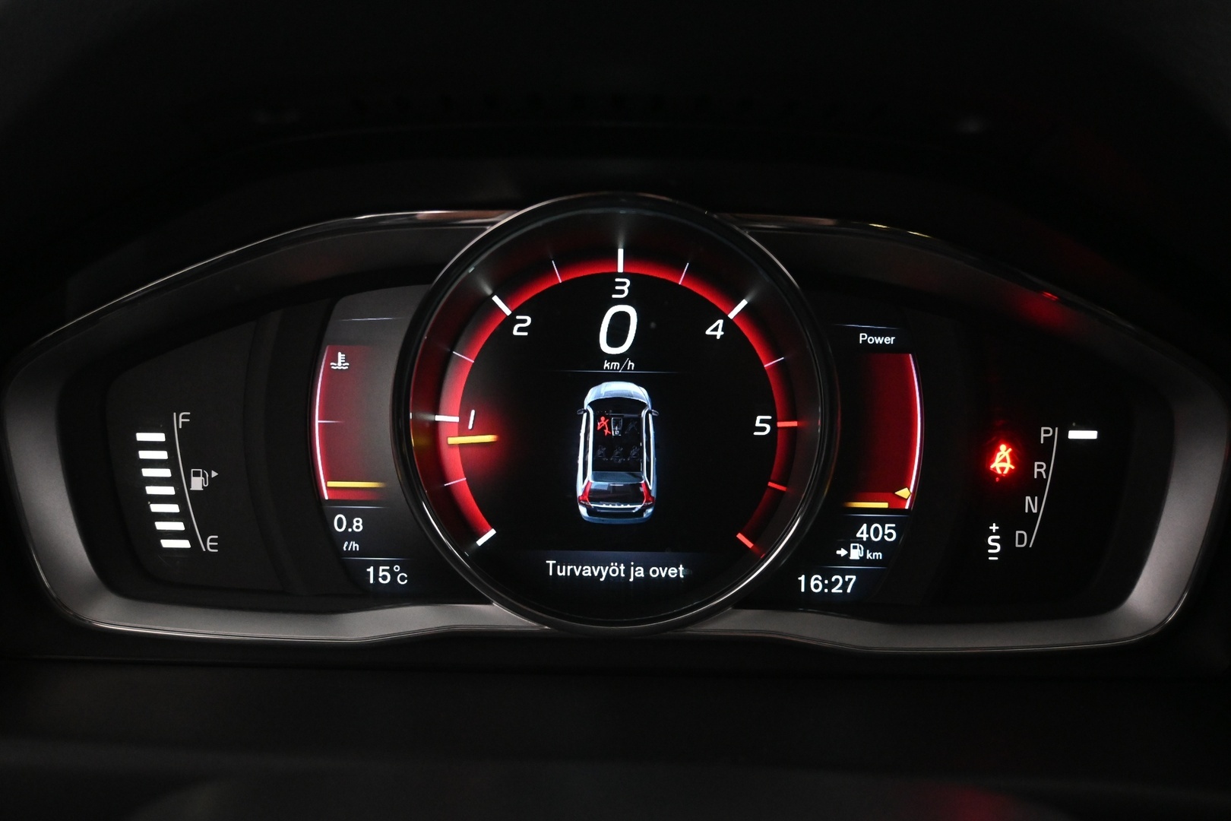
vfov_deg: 33.6
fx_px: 1359
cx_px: 616
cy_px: 410
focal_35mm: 40
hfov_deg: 48.7
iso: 4000
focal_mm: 26.5
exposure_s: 1/40
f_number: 4.5
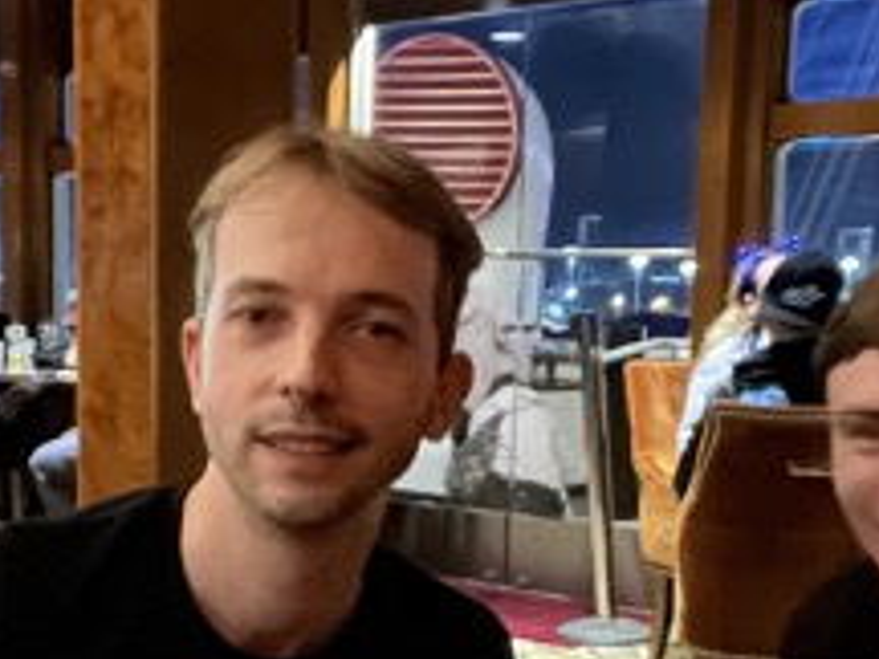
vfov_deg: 21.3
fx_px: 1727
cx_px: 440
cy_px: 549
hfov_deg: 28.6
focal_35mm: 68
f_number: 2.2
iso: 3200
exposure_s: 1/15
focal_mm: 2.71
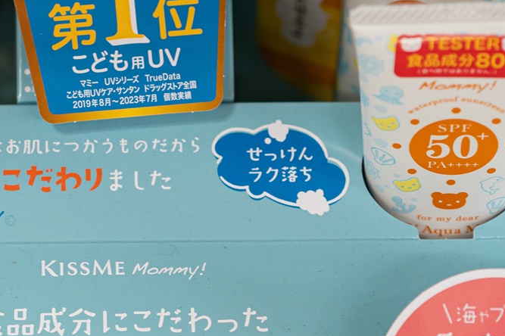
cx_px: 109
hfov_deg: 14.2
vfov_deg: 9.5
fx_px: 2019
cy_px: 102
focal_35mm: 144
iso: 160
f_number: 2.2
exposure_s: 1/100
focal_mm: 50
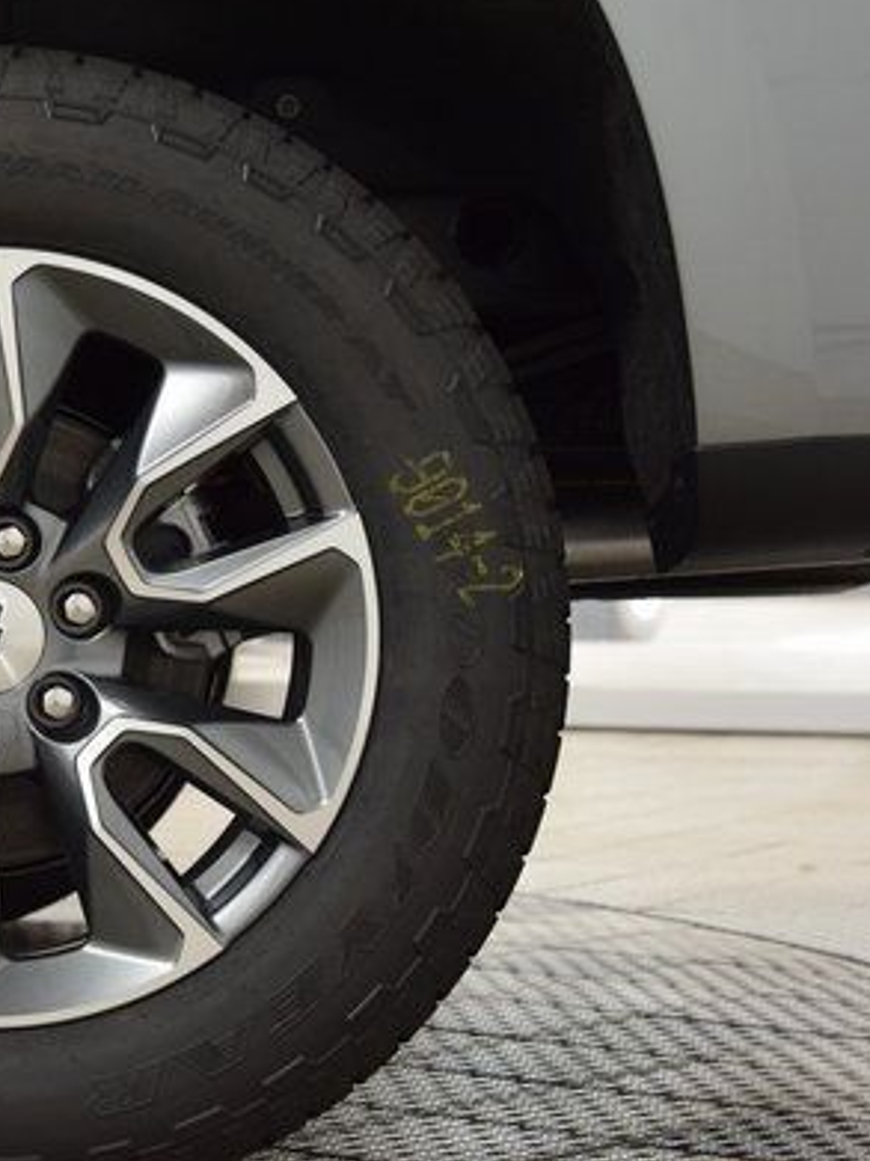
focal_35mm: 104
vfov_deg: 18.9
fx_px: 3487
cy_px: 613
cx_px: -15
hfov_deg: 14.0
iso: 1600
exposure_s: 1/60
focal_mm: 44
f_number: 5
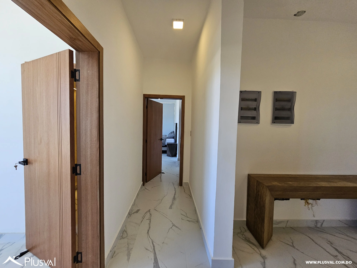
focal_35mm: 13
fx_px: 134
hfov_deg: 106.2
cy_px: 134
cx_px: 178
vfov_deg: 89.9
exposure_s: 1/359
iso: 250
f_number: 2.2
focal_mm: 2.2
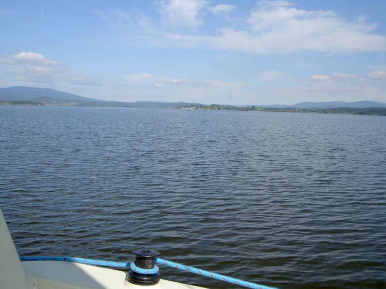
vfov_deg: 36.8
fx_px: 435
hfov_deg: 47.9
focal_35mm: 39
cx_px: 193
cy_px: 144
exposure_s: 1/500
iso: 50
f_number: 4.7
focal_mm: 8
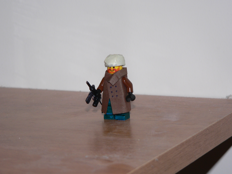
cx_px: 116
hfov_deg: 15.5
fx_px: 851
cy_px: 87
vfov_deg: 11.7
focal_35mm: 127
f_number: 2.8
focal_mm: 21.2
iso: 100
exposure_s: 1/60
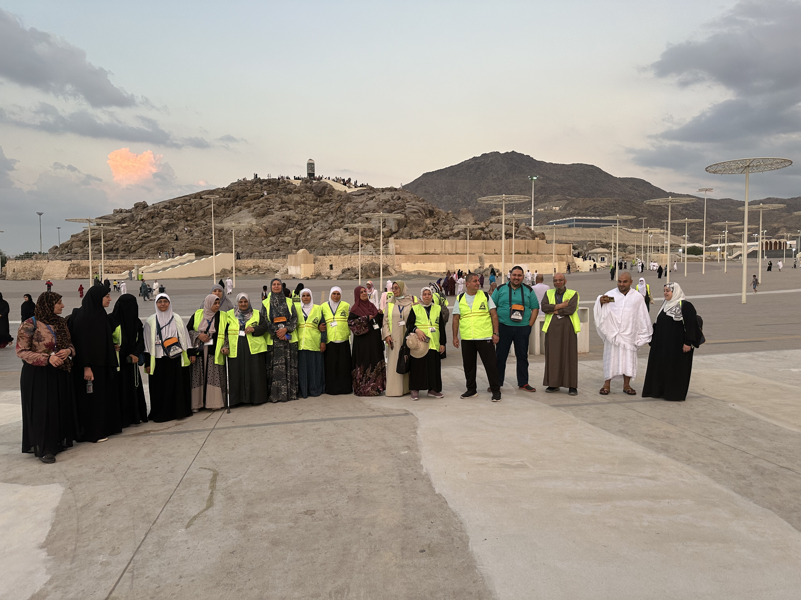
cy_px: 300
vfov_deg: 56.8
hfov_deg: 71.6
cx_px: 400
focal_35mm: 24
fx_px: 555
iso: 100
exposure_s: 1/120
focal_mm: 6.86
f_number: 1.78
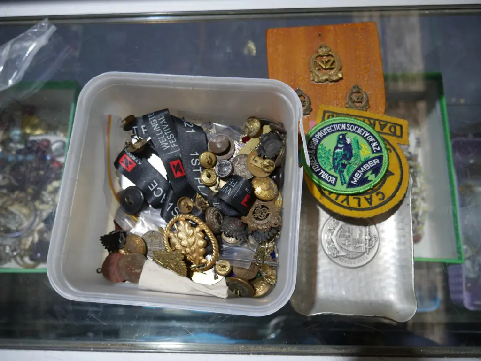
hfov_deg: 63.4
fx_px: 389
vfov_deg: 49.8
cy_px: 180
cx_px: 240
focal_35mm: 28
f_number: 3.5
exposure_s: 1/100
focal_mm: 14
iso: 200
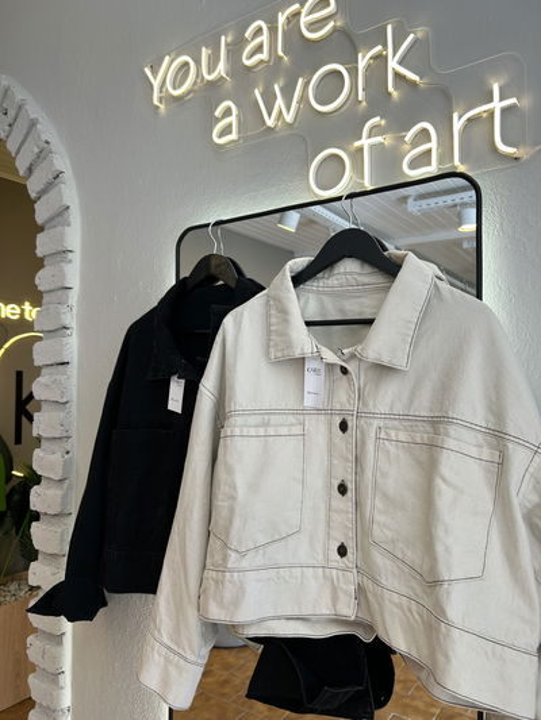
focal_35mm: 26
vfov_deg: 67.3
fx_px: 542
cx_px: 270
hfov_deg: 53.1
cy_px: 360
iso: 40
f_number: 1.5
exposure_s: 1/158
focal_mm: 5.7
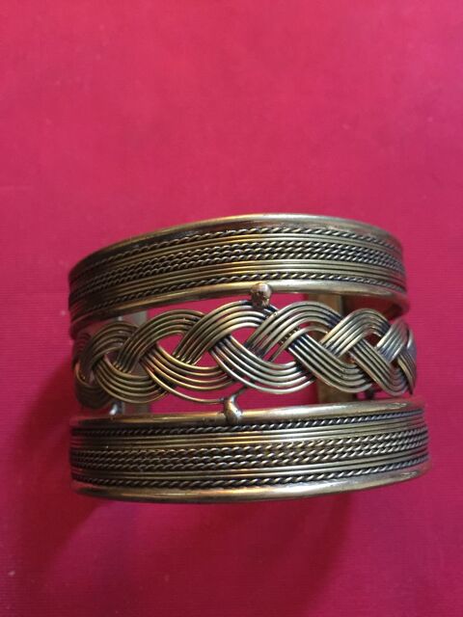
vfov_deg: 61.7
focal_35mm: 29
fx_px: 517
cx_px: 232
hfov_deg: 48.2
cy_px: 308
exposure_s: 1/4
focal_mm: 4.15
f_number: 2.2
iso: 125
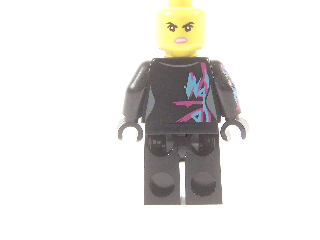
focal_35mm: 158
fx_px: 1461
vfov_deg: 9.4
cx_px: 186
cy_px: 91
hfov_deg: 12.5
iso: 200
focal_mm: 19.4
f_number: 3.2
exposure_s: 1/15
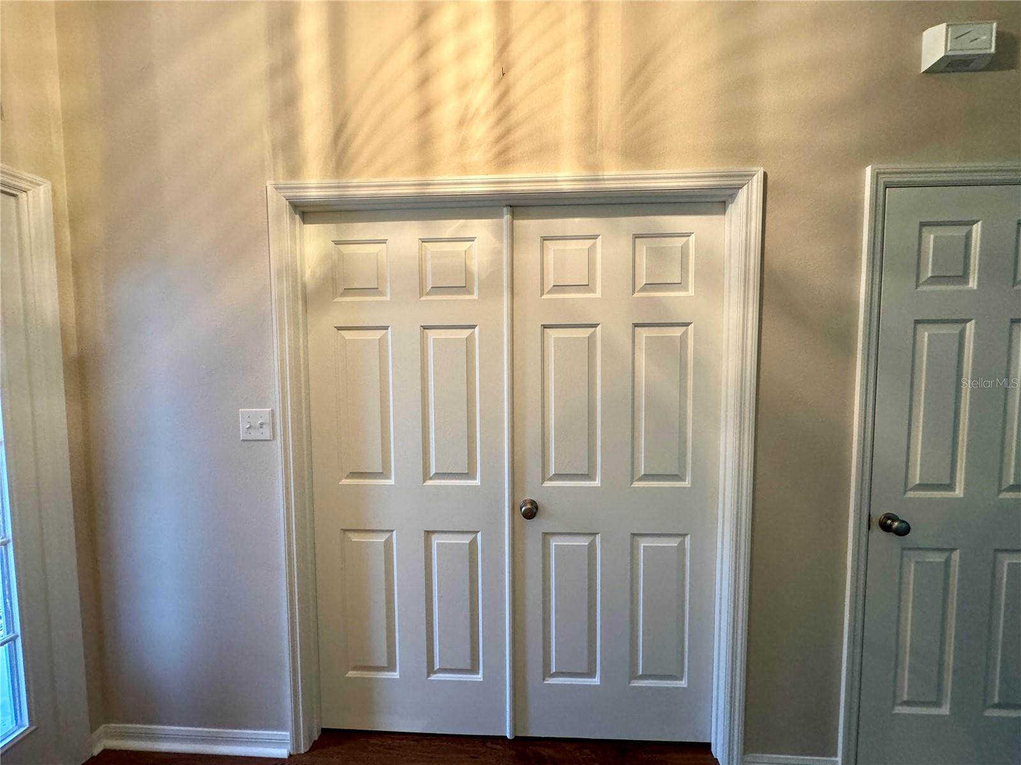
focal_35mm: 14
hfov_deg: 102.1
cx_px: 510
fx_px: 413
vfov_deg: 85.7
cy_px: 382
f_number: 2.2
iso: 250
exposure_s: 1/60
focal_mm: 2.22
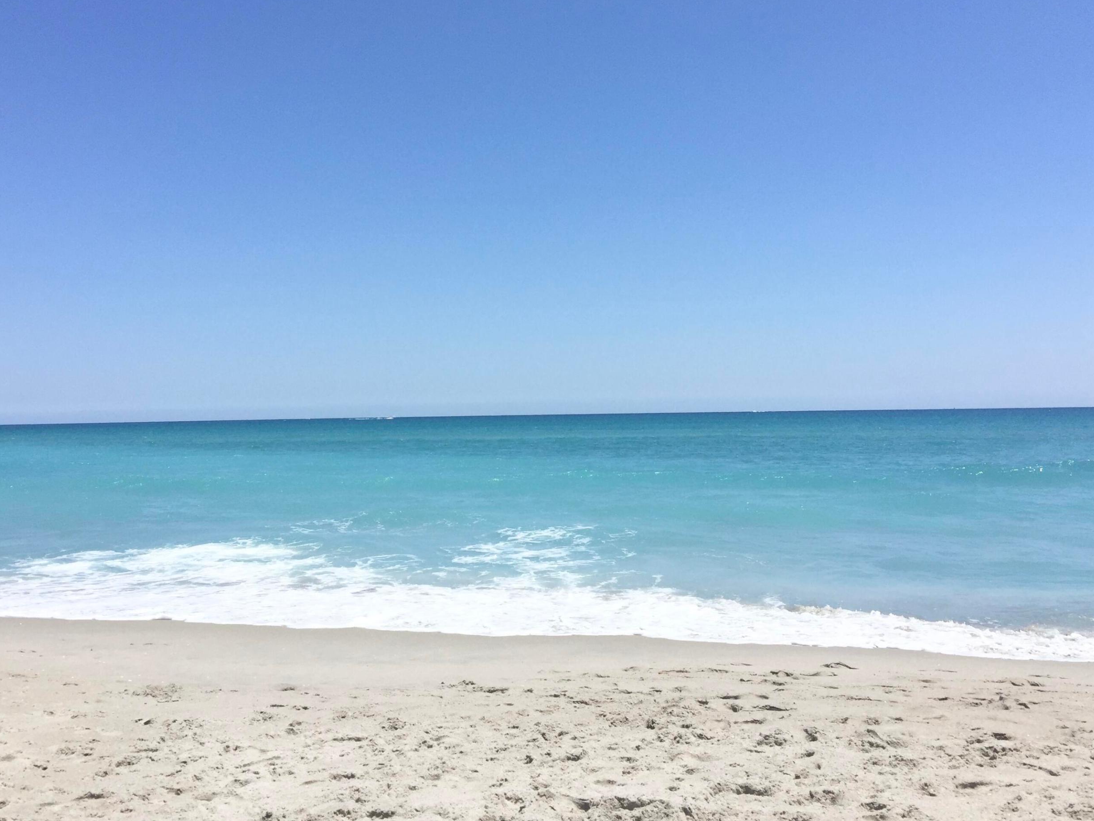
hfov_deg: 53.9
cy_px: 358
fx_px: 1075
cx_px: 504
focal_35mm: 34
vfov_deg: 41.7
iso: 32
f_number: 2.2
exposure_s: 1/4405
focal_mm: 4.15
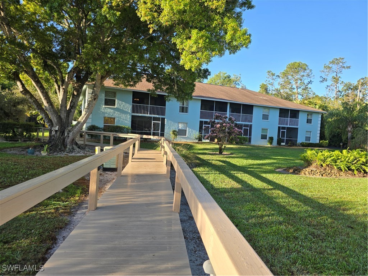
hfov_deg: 73.9
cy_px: 138
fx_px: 245
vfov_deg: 58.9
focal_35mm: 23
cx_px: 184
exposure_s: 1/275
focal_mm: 6.3
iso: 12
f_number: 1.7
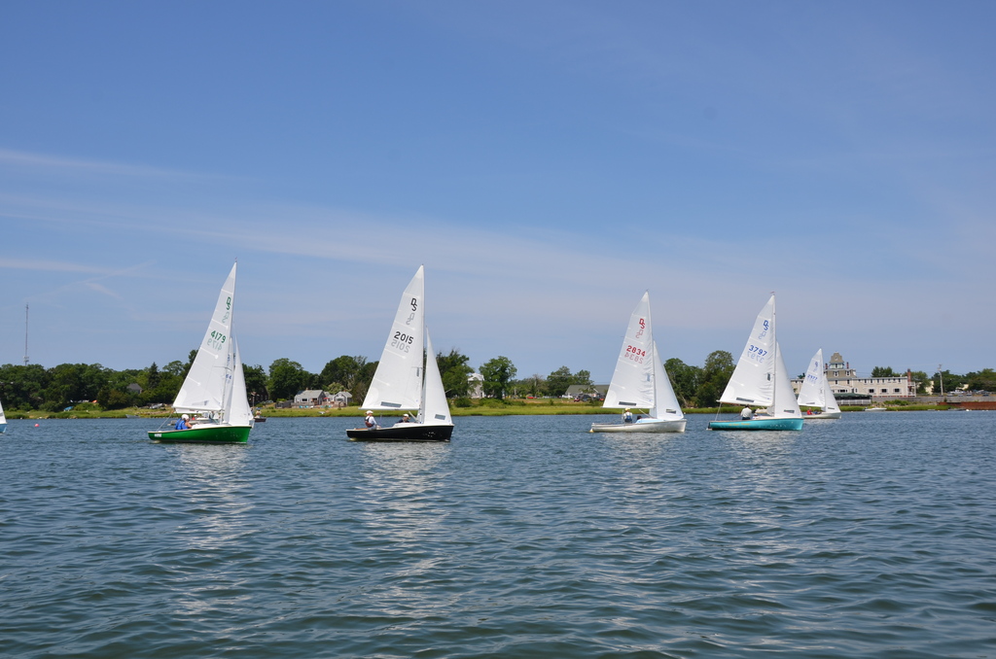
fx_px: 911
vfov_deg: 39.8
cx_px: 498
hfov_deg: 57.3
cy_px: 330
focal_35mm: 33
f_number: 9
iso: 100
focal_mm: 22
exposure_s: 1/320
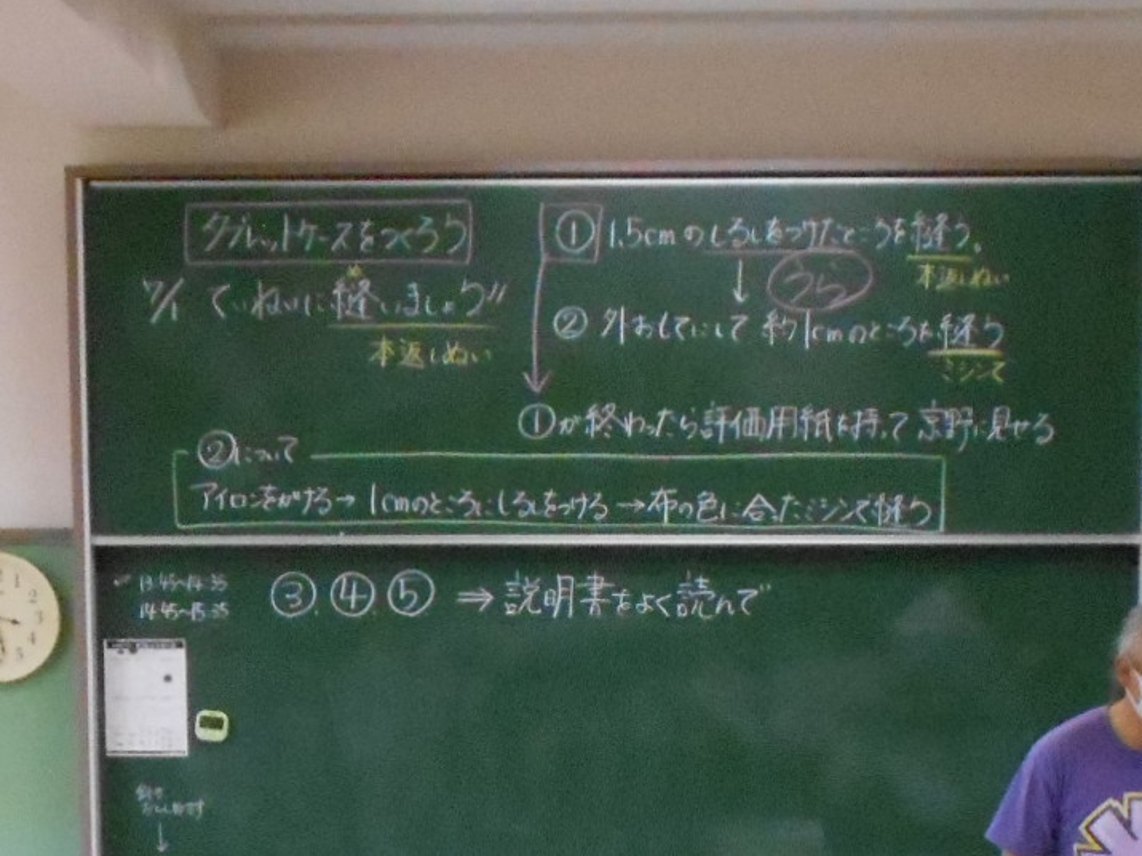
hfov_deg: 15.9
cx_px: 626
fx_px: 4090
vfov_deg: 11.5
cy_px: 1249
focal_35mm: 124
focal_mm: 6.7
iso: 800
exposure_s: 1/160
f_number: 3.9
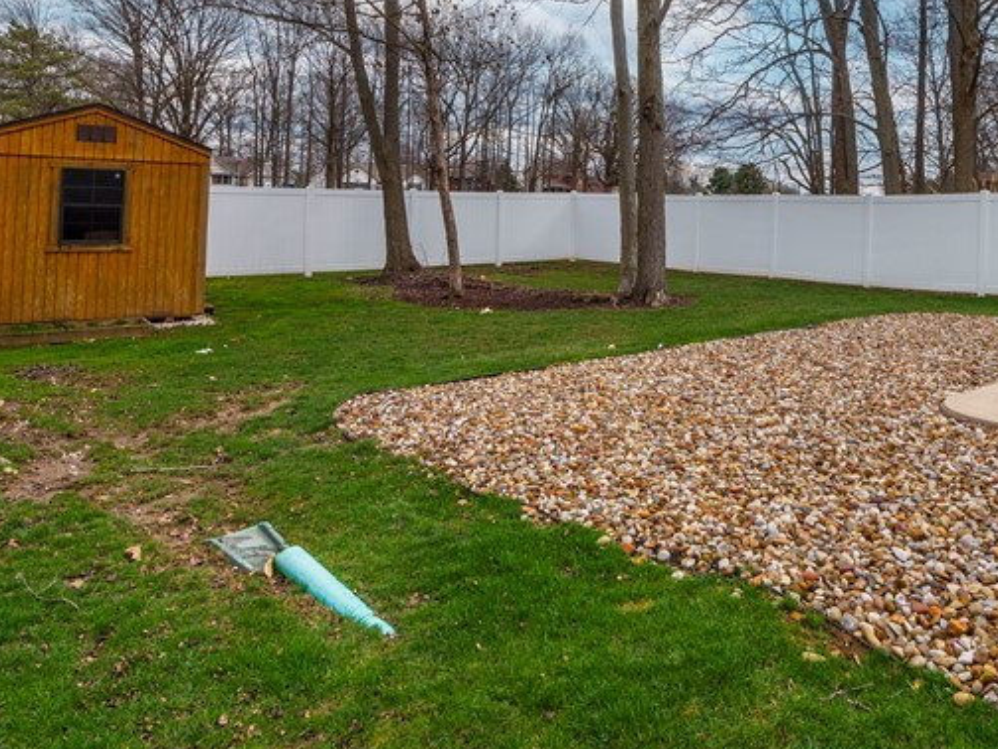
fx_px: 836
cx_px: 688
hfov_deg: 59.8
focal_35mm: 29
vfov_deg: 46.3
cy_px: 178
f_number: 9
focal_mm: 14
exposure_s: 1/400
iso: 200
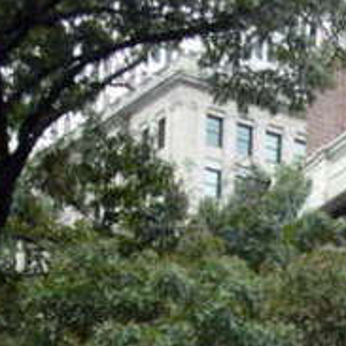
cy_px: 505
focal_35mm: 158
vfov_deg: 10.7
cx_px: 488
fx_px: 1787
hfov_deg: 10.7
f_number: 3.6
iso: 80
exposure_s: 1/30
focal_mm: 6.8
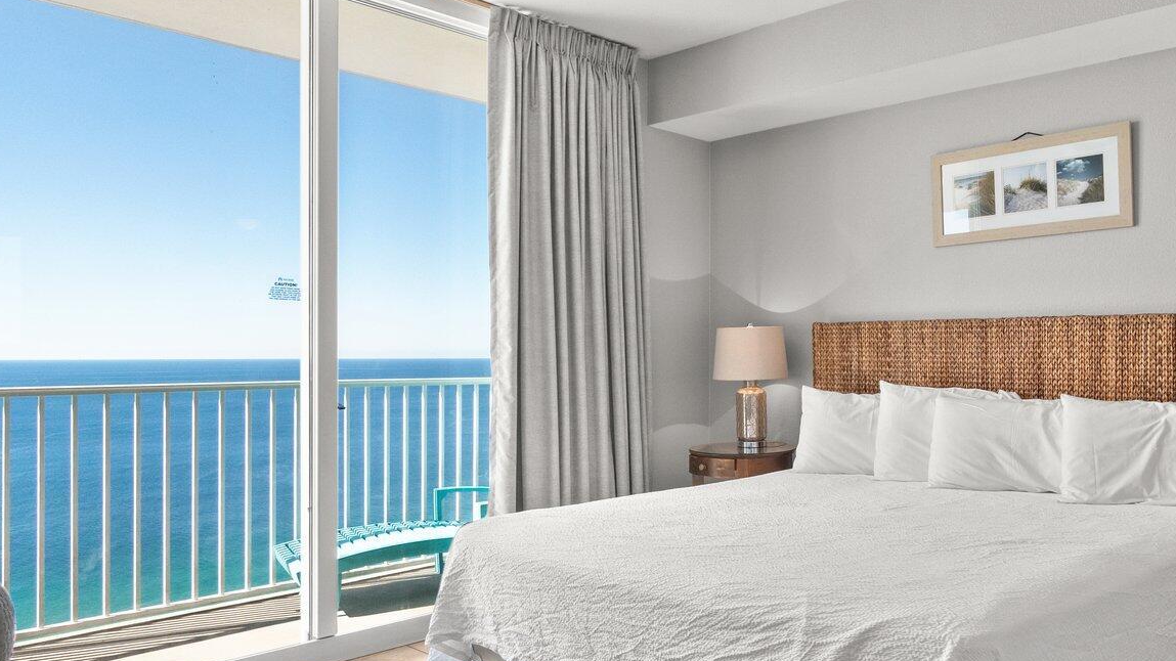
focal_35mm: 28
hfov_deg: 66.3
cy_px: 373
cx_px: 774
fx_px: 873
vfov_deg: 41.4
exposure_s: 1/20
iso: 800
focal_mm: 10
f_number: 8
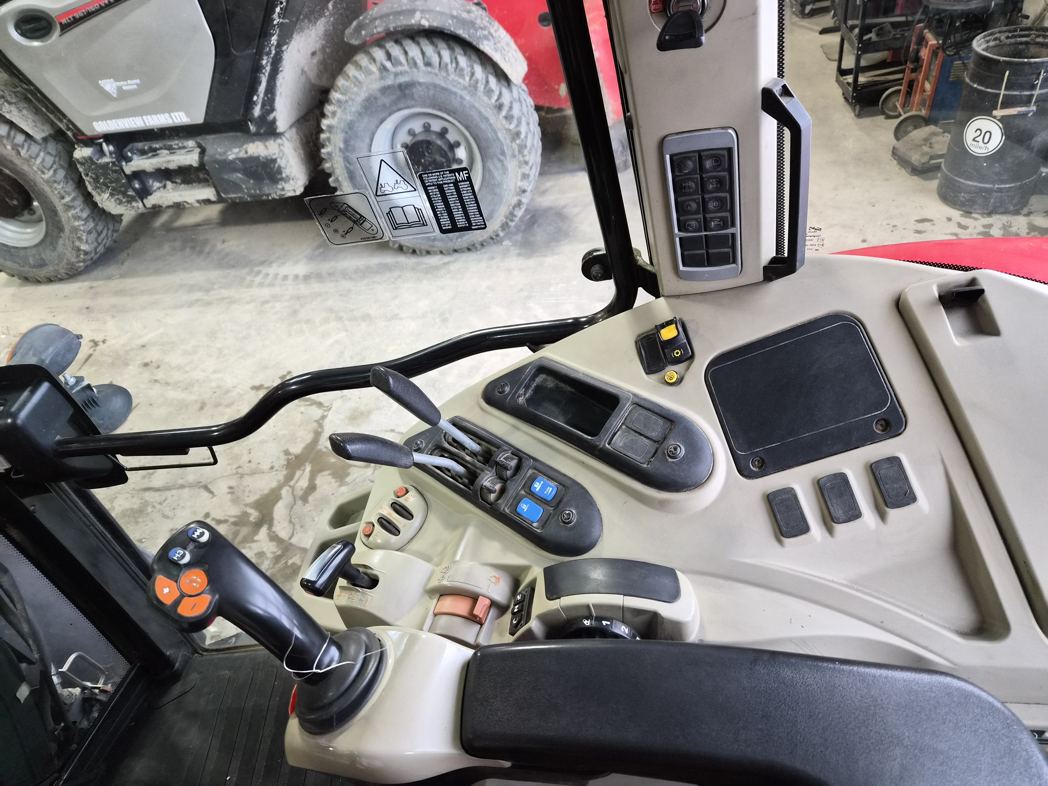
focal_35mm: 23
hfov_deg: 73.9
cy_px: 393
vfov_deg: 58.9
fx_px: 696
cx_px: 524
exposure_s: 1/120
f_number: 1.8
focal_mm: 5.4
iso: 800
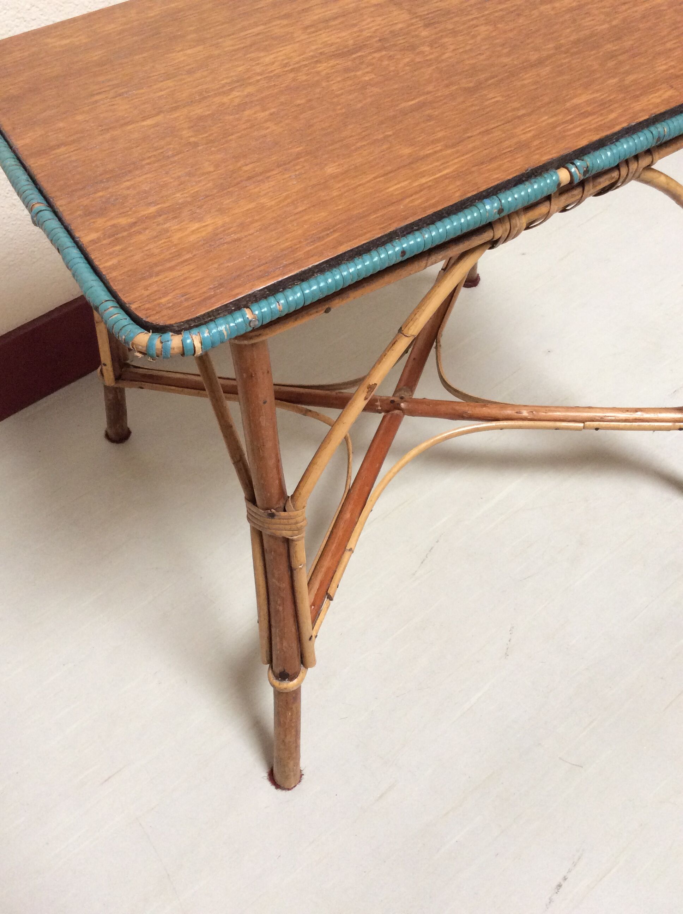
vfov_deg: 56.9
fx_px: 844
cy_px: 457
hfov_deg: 44.1
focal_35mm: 32
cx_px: 342
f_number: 2.4
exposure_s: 1/25
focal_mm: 3.3
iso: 125
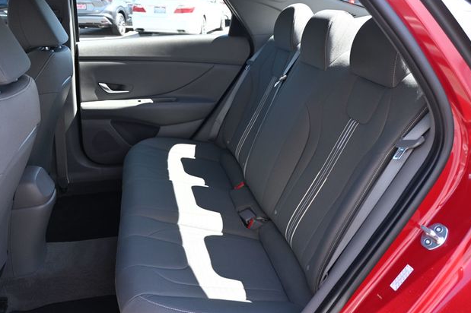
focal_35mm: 30
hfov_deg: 61.5
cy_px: 160
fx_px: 396
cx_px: 238
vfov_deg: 43.2
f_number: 3.8
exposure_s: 1/200
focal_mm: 19.5
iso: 400
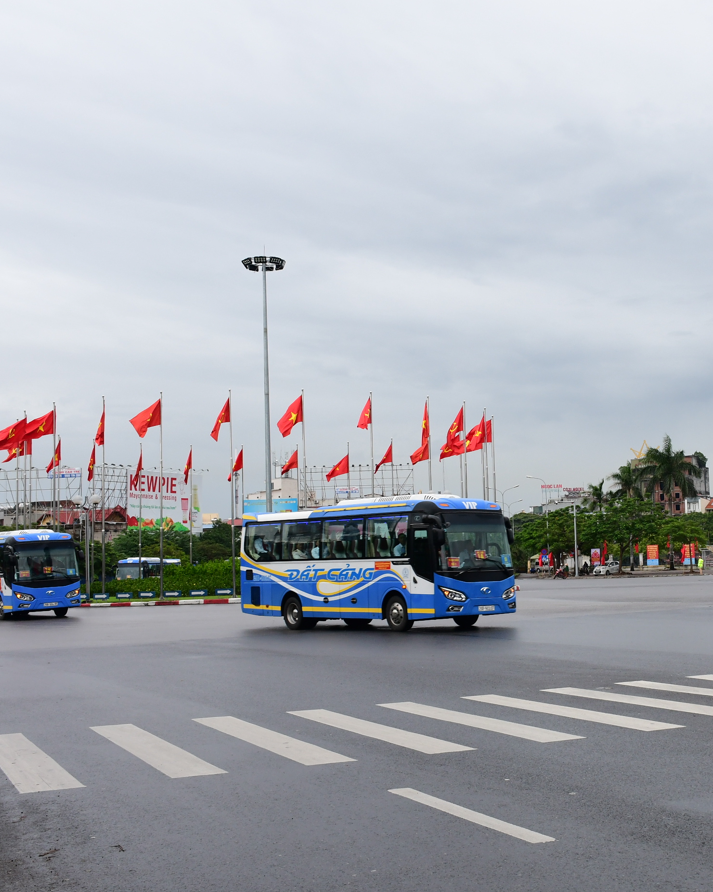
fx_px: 1285
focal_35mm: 49
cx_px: 589
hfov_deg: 30.1
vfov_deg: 38.3
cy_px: 447
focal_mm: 23
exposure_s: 1/200
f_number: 10
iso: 500
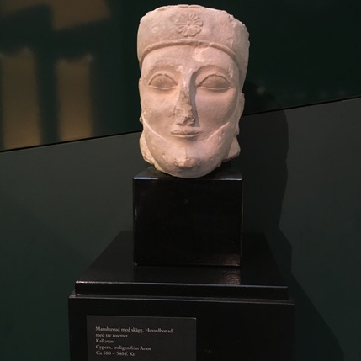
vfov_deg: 47.2
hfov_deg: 47.2
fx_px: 413
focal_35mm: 35
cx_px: 183
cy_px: 181
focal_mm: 4.15
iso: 400
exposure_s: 1/17
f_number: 2.2
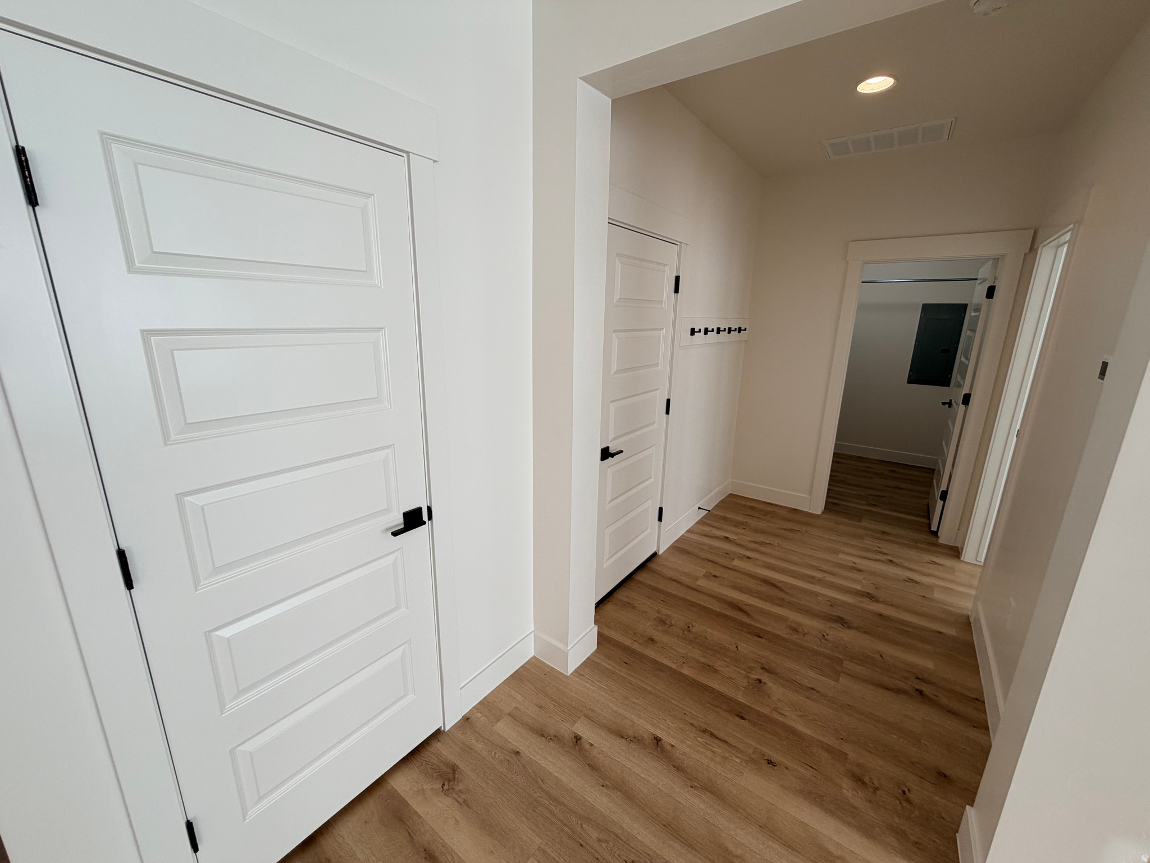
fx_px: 465
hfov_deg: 102.1
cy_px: 432
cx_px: 575
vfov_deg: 85.7
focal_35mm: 14
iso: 50
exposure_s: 1/120
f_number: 2.2
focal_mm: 2.22
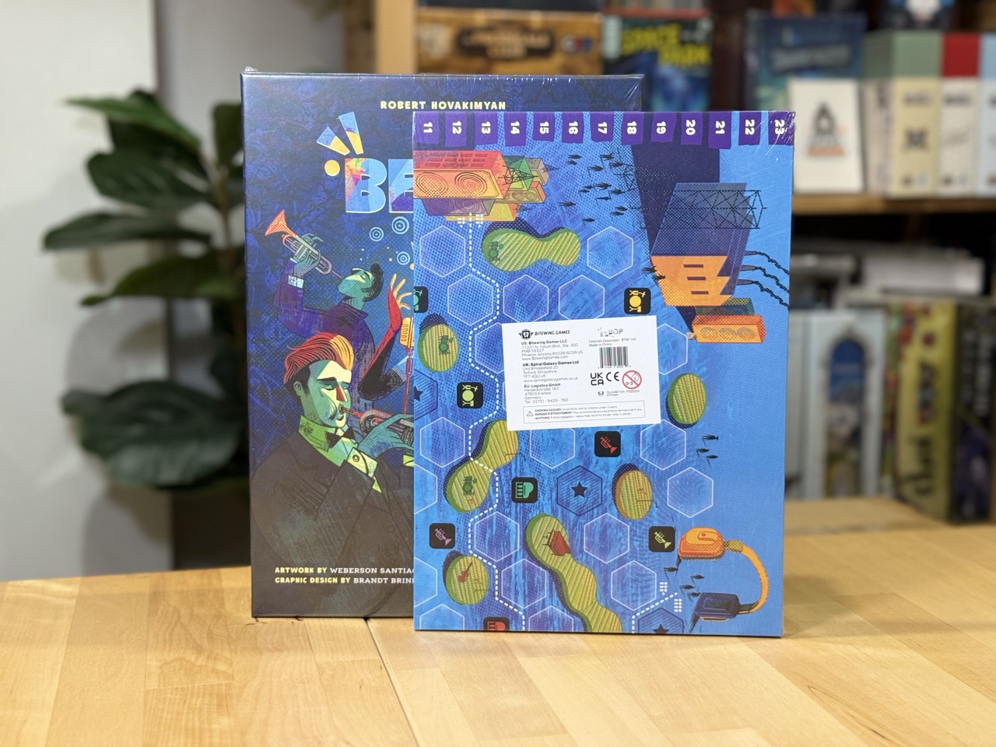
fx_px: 1381
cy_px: 374
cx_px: 498
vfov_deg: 30.3
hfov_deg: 39.7
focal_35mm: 48
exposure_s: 1/50
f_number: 1.78
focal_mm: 6.76
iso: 160
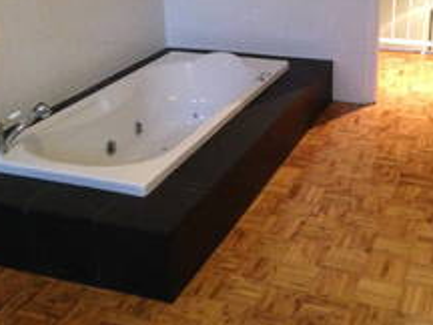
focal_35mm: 55
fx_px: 688
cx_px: 269
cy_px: 84
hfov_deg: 34.8
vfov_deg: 26.2
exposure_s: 1/15
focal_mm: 4.12
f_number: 2.4
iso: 800
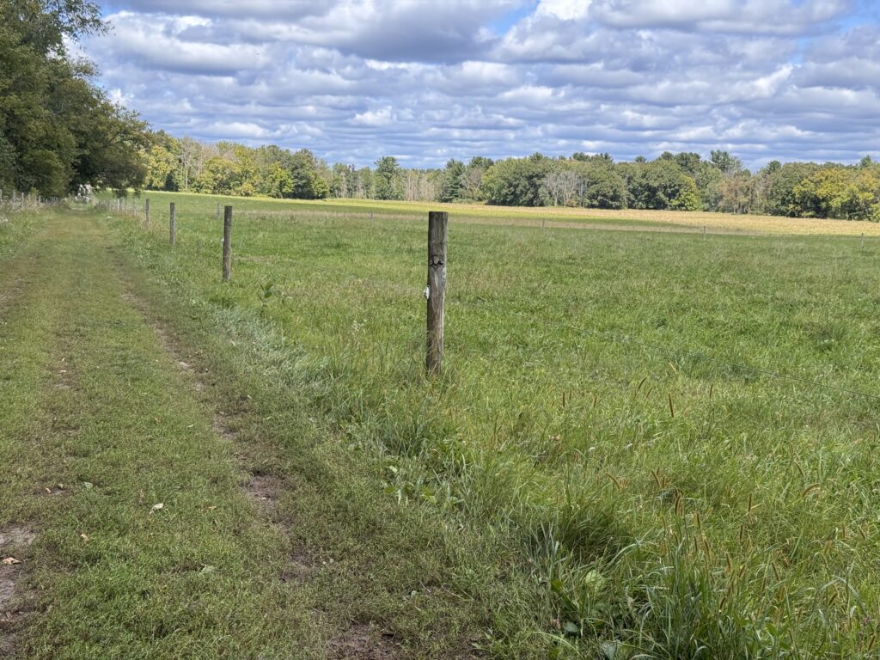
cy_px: 330
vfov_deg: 30.3
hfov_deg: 39.7
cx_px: 440
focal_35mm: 48
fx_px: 1220
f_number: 1.78
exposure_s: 1/1770
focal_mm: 6.76
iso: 64
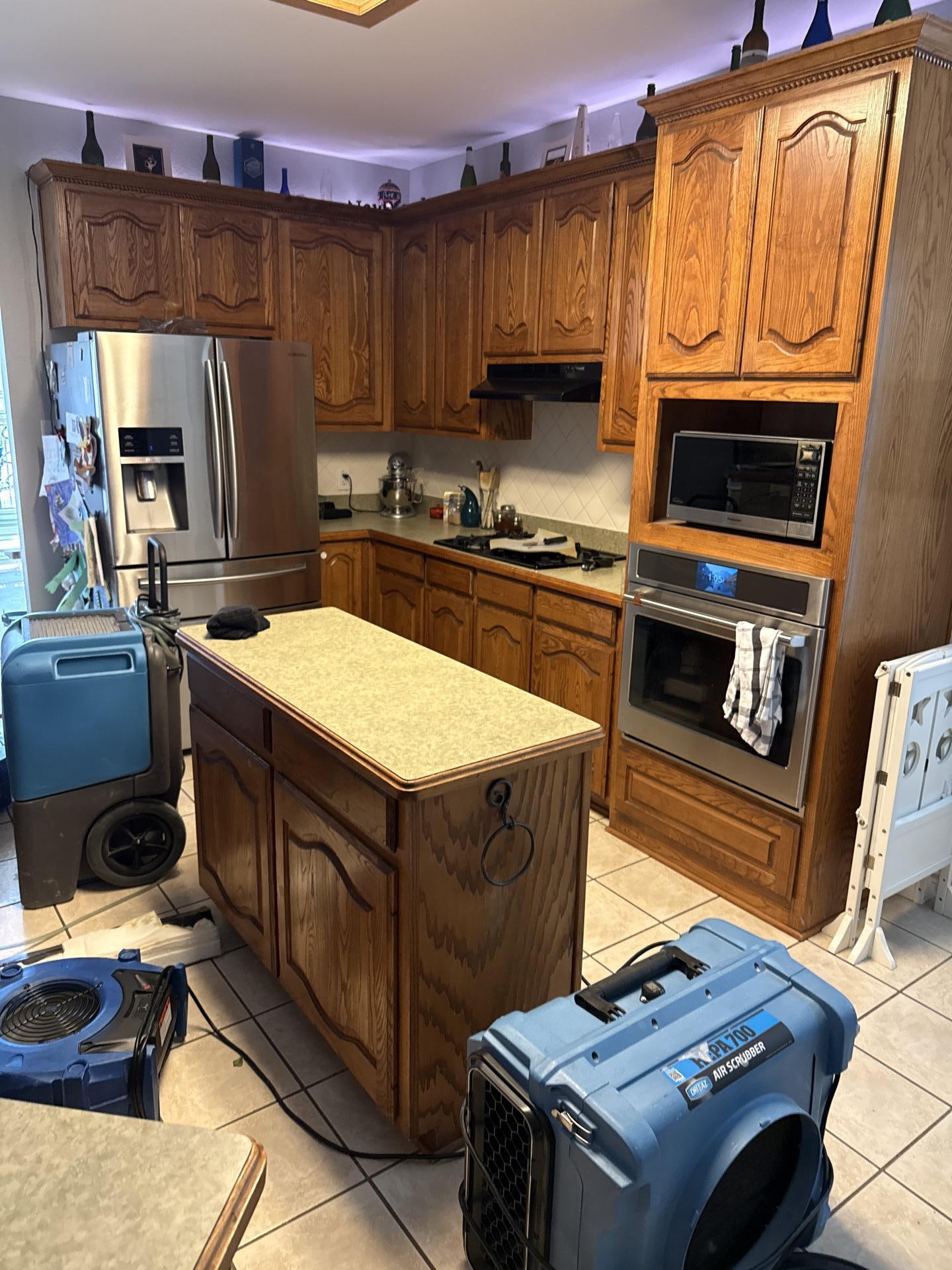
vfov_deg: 71.6
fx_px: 880
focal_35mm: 24
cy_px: 635
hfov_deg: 56.8
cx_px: 476
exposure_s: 1/60
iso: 400
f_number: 1.78
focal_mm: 6.76
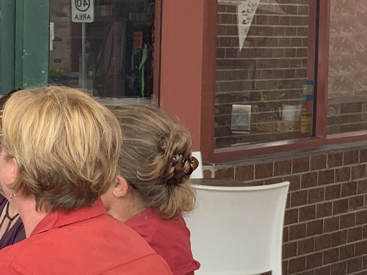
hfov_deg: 10.6
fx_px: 1898
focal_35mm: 179
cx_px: -189
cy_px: 209
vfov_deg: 8.3
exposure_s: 1/174
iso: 16
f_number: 2.4
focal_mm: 6
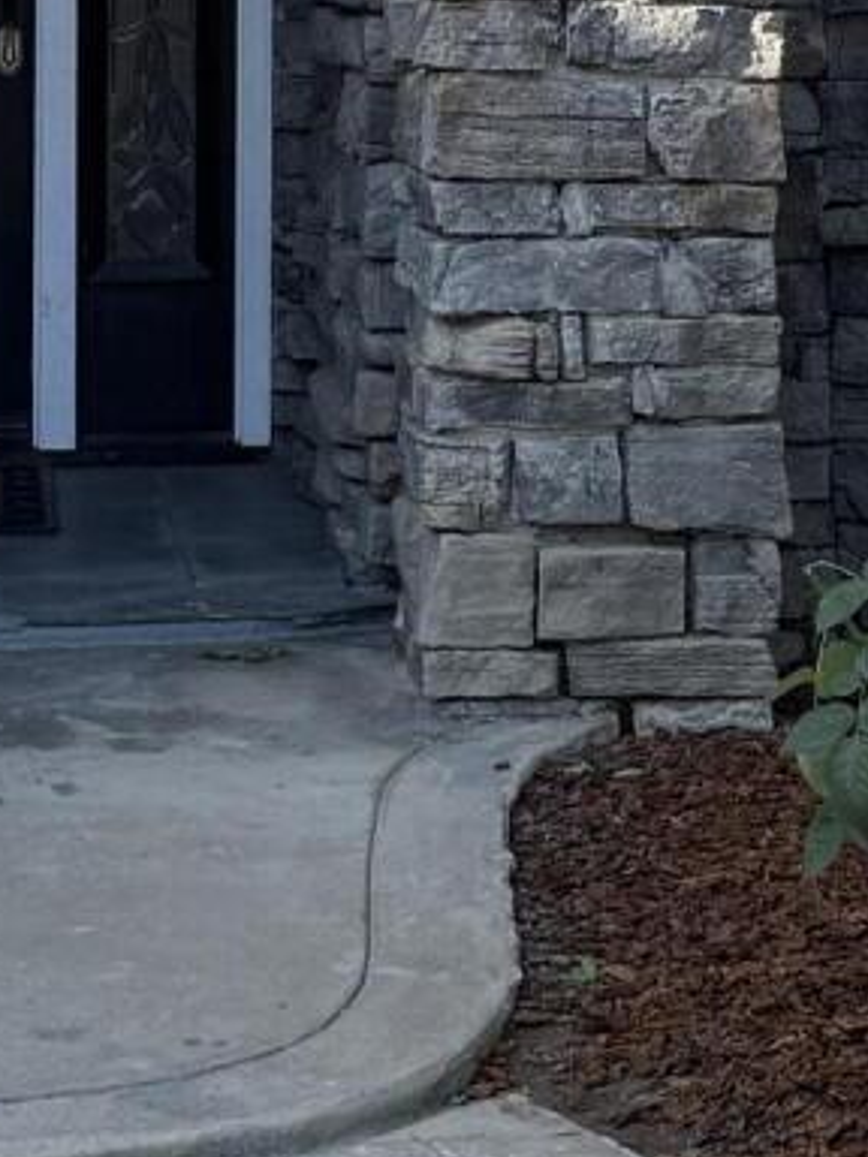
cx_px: 527
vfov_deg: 15.2
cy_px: -244
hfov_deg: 11.9
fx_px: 4179
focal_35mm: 125
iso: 80
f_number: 1.78
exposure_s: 1/1076
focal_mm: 6.76
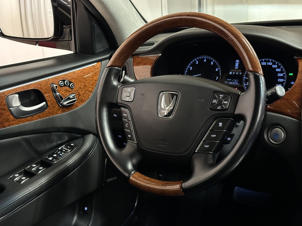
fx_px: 419
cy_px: 113
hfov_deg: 39.7
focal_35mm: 48
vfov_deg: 30.3
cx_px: 151
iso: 500
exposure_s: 1/30
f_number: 1.78
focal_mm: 6.86
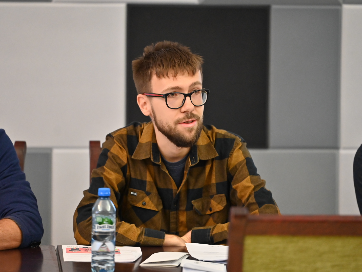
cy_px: 136
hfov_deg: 10.1
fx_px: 2050
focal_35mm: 196
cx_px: 181
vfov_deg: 7.6
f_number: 2.8
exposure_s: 1/200
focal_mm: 180
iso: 3200
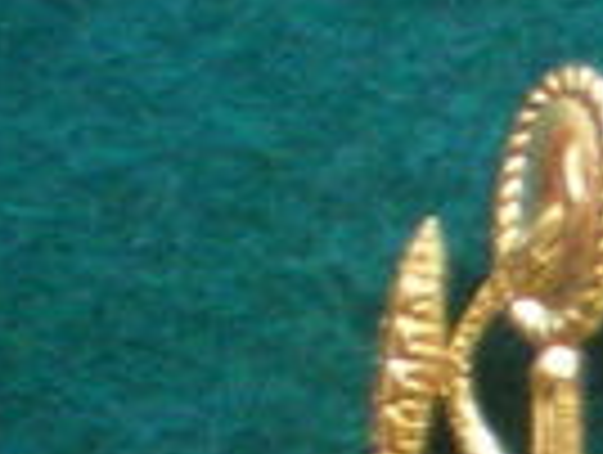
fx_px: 4939
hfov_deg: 6.2
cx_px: 2124
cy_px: 1456
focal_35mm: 283
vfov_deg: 5.0
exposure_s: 1/13
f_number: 3.1
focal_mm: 6.3
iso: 400
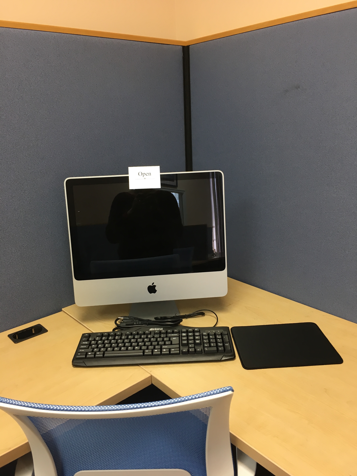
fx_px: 399
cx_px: 178
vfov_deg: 61.7
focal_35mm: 29
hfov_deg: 48.2
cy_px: 238
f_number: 2.2
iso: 50
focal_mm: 4.15
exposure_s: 1/30
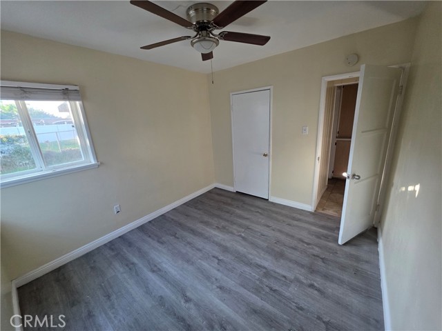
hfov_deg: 106.2
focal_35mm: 13
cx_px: 221
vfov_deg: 89.9
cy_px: 166
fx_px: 166
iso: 200
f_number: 1.9
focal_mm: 2.2
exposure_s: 1/120
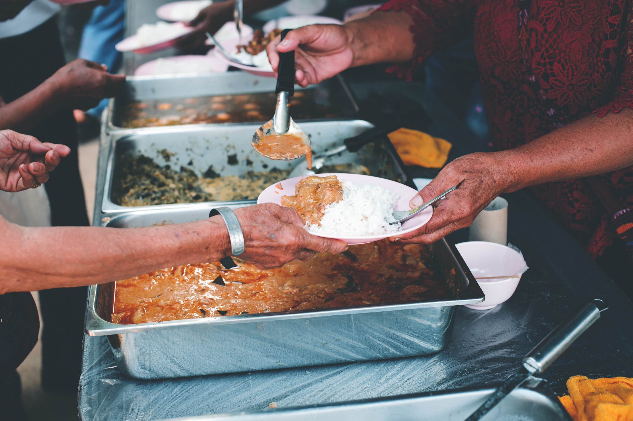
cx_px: 316
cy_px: 210
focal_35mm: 50
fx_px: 879
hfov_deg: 39.6
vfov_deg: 27.0
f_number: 4
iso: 360
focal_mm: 50
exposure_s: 1/400
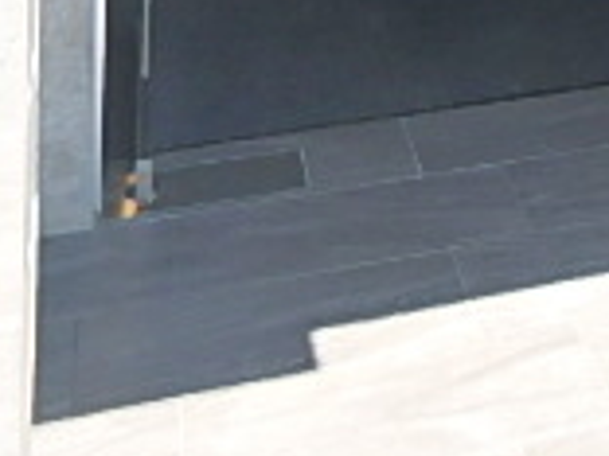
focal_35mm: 86
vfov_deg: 14.3
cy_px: -456
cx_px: 921
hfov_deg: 19.7
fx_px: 1513
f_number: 3.5
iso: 125
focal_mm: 3.7
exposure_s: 1/400
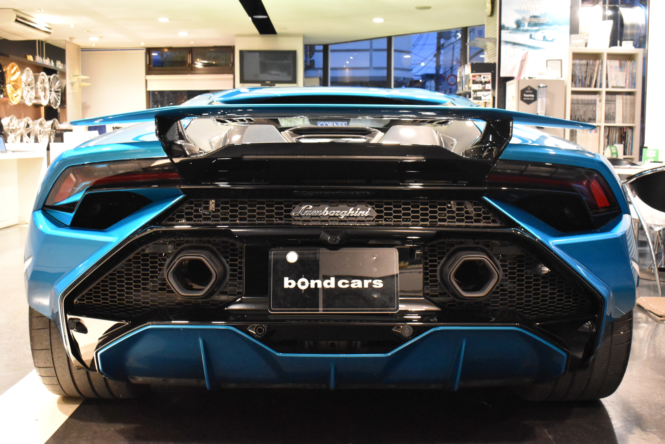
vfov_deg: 30.9
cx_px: 332
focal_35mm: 44
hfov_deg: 45.0
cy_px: 222
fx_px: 804
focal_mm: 29
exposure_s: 1/25
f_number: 8
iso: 6400
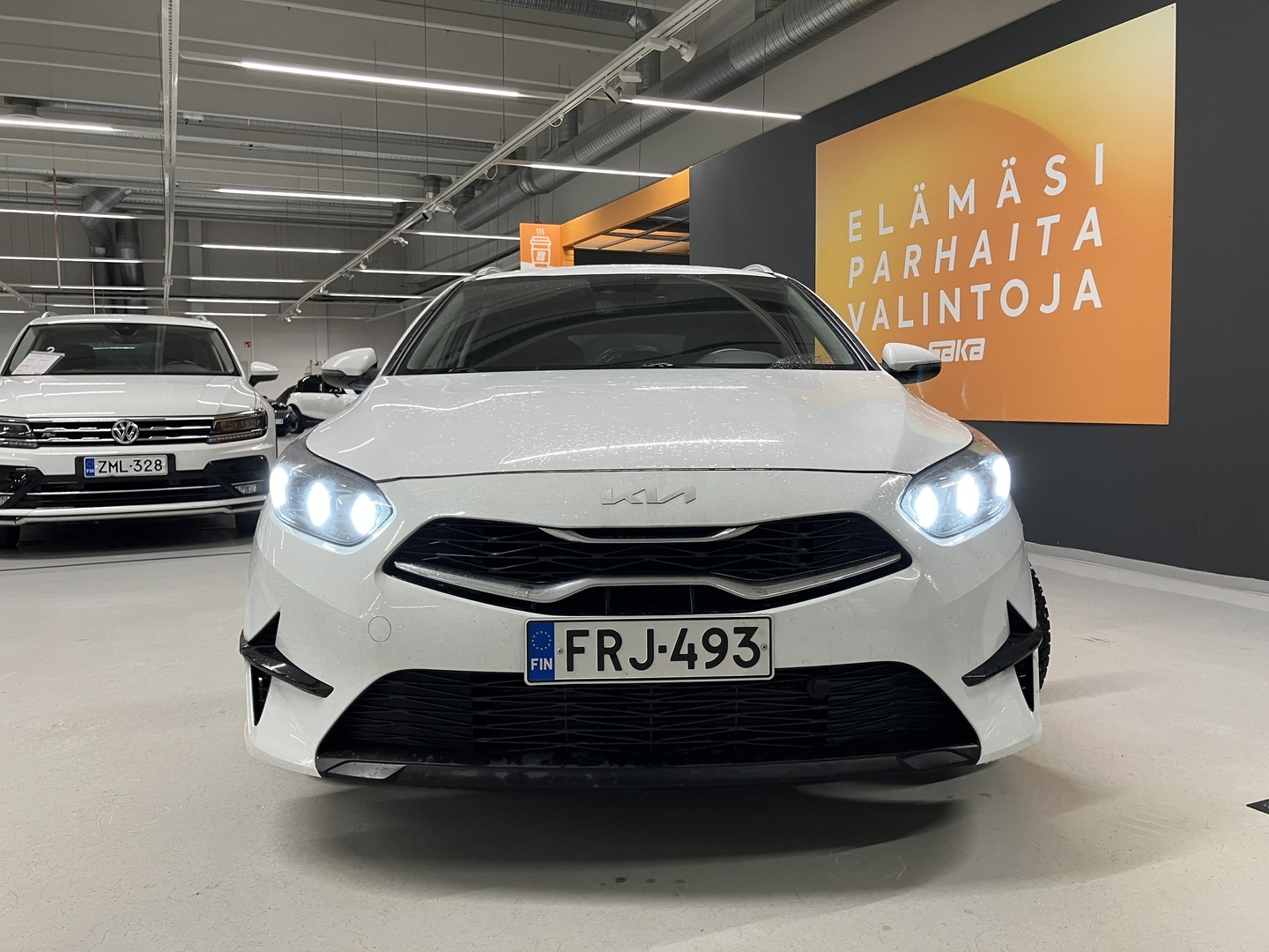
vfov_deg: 49.7
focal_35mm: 28
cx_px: 634
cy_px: 476
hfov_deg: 63.4
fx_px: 1026
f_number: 1.8
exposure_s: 1/50
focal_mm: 3.99
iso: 50
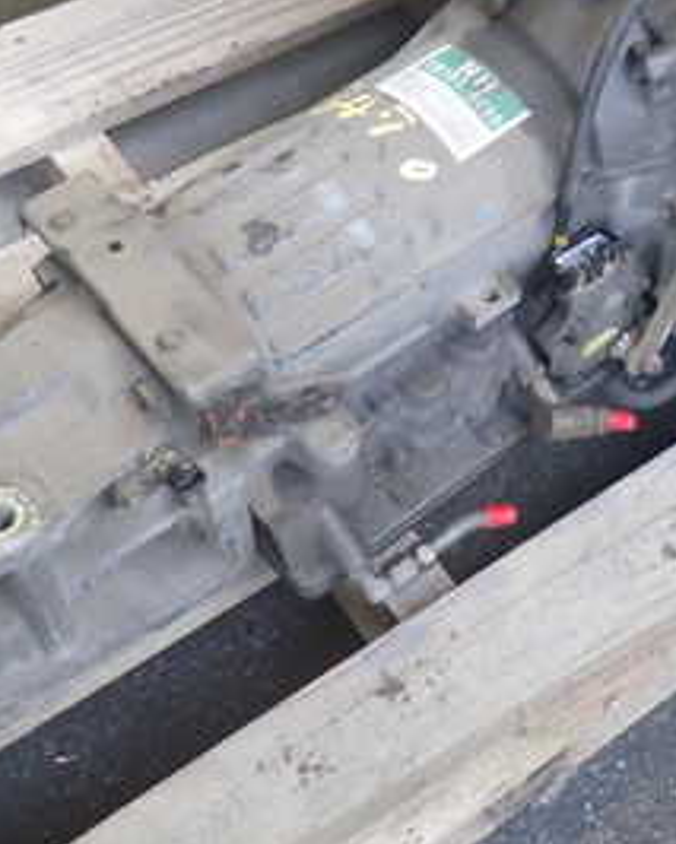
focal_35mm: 55
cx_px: 463
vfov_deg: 34.0
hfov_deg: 27.4
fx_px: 1375
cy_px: 324
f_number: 2
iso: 200
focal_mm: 4.5
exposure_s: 1/40
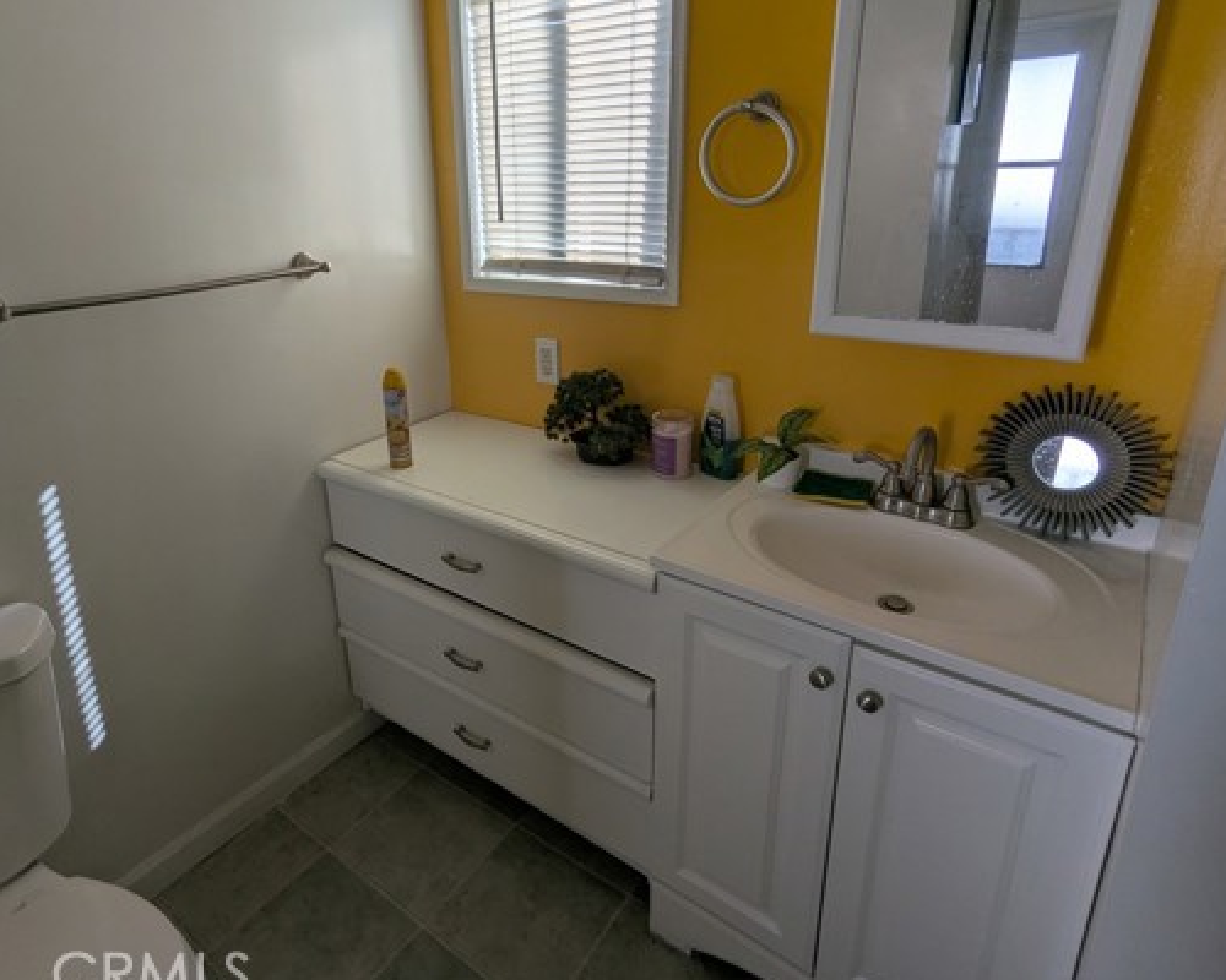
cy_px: 421
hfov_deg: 79.7
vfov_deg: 67.8
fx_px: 726
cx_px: 508
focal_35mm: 20
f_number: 2.2
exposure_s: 1/503
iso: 55
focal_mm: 2.35
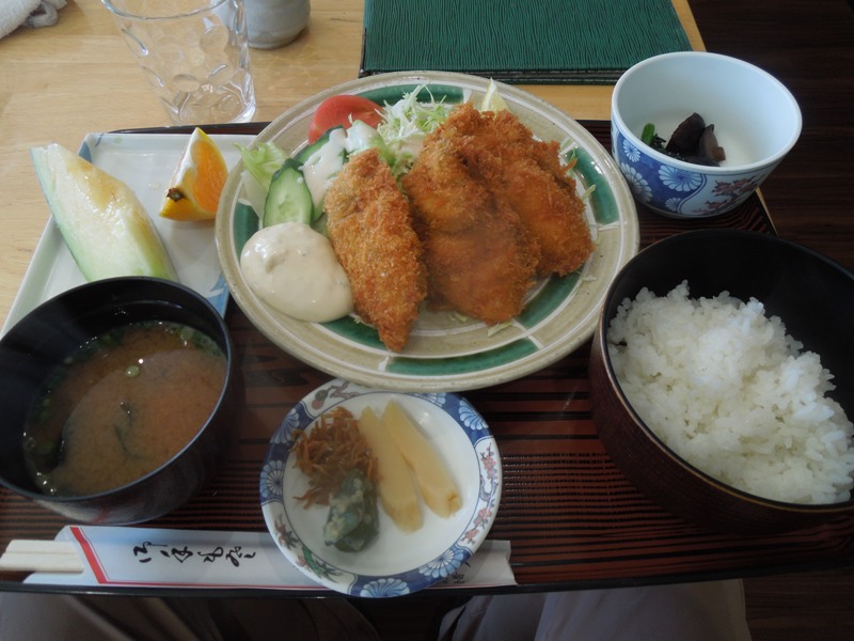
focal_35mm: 25
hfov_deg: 69.4
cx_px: 427
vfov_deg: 54.9
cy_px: 320
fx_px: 617
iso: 100
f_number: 3.3
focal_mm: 4.5
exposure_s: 1/30
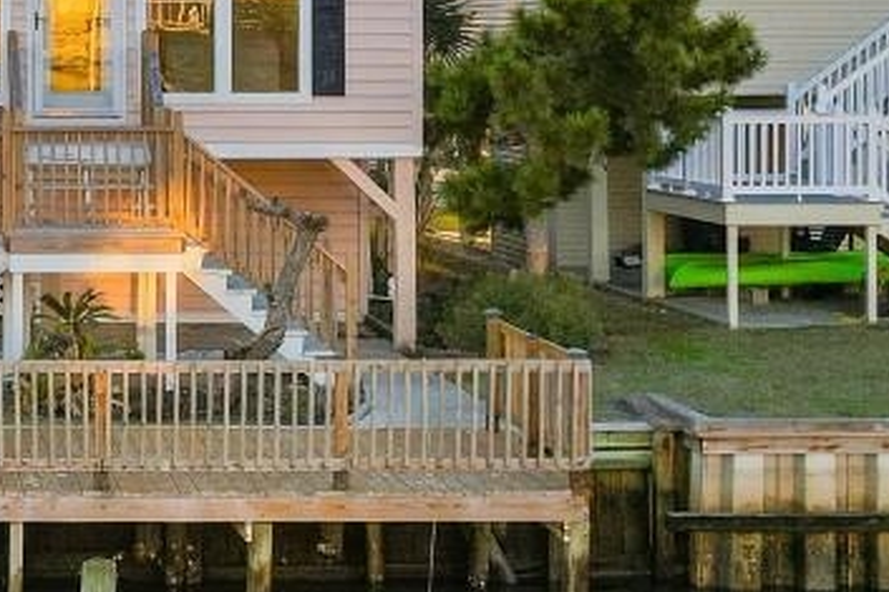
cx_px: -174
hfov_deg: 19.1
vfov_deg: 13.3
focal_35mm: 101
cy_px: -40
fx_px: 2493
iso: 100
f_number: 2.8
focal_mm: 8.38
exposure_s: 1/200
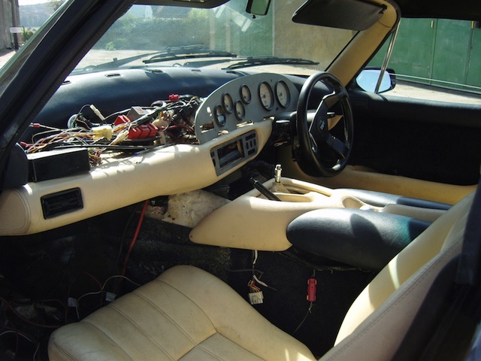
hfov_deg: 54.0
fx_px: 472
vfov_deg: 41.8
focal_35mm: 34
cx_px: 240
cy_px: 180
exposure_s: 1/500
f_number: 2.8
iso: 100
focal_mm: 7.3
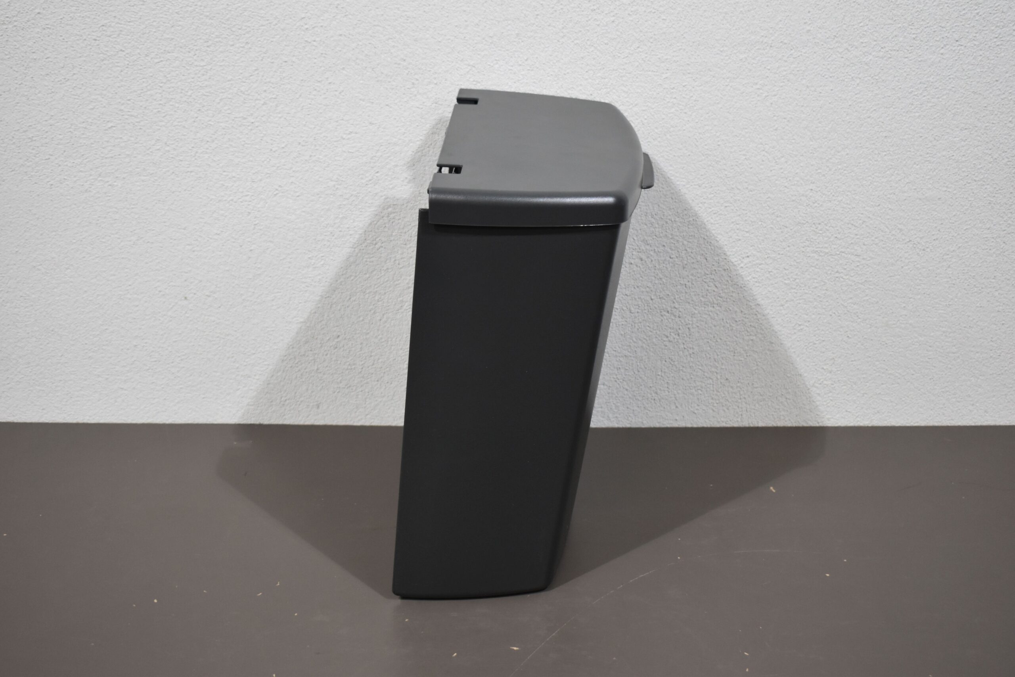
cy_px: 338
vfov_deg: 26.5
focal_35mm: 51
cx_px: 508
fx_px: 1438
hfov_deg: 38.9
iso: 800
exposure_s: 1/160
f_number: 4.5
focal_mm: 34
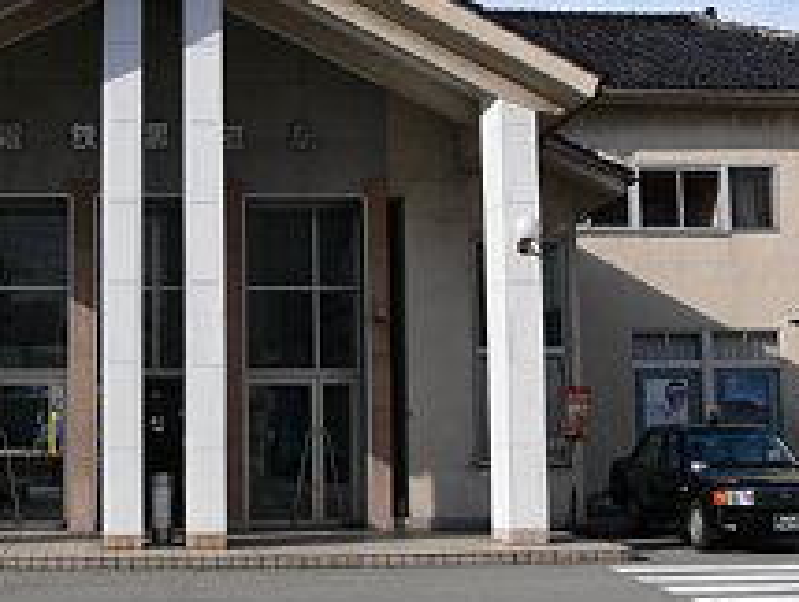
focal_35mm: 65
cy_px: 230
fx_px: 1503
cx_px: 197
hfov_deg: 29.3
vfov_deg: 22.6
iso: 80
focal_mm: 7.4
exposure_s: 1/400
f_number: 5.6
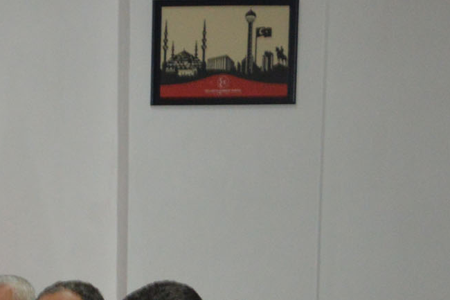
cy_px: 421
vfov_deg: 9.3
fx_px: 1799
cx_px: -399
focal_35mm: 144
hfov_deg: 12.8
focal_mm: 22
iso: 1000
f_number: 3.8
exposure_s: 1/60
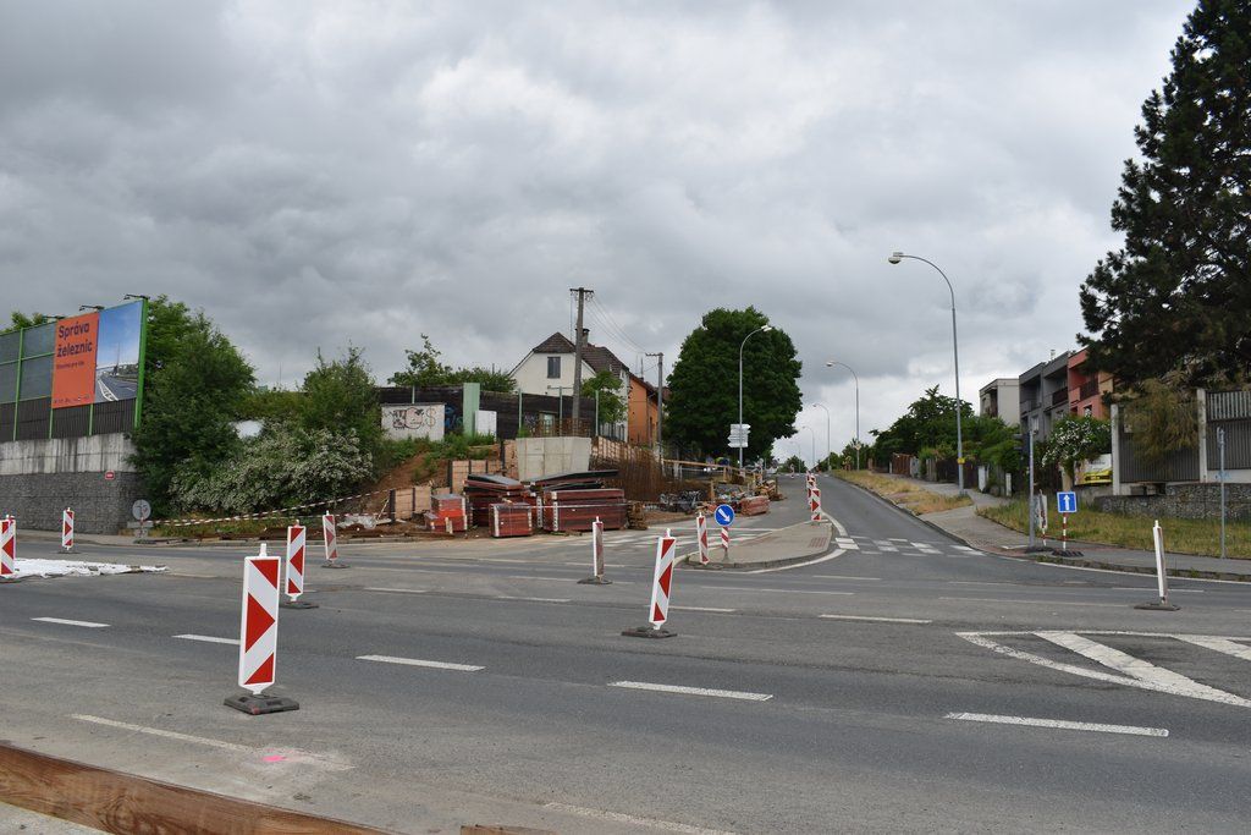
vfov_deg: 41.7
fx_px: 1095
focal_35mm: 32
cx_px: 626
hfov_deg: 59.5
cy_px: 418
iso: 200
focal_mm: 21
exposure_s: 1/320
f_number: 9
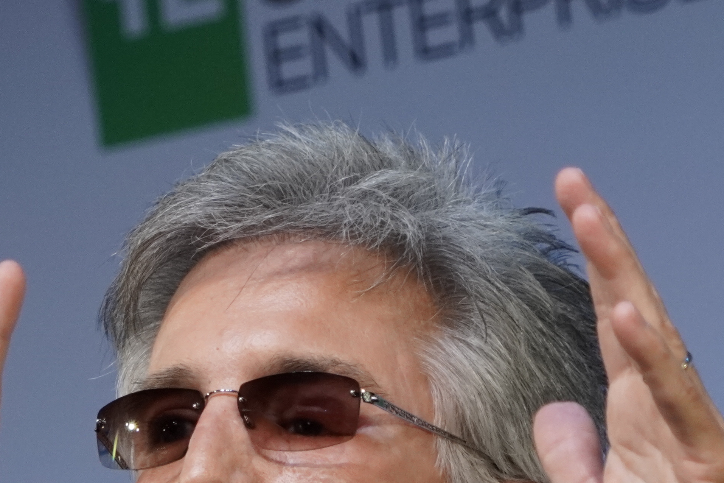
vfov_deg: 2.2
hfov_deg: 3.3
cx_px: -87
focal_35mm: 630
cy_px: 562
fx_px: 12669
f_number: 6.3
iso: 1250
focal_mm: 134
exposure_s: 1/160
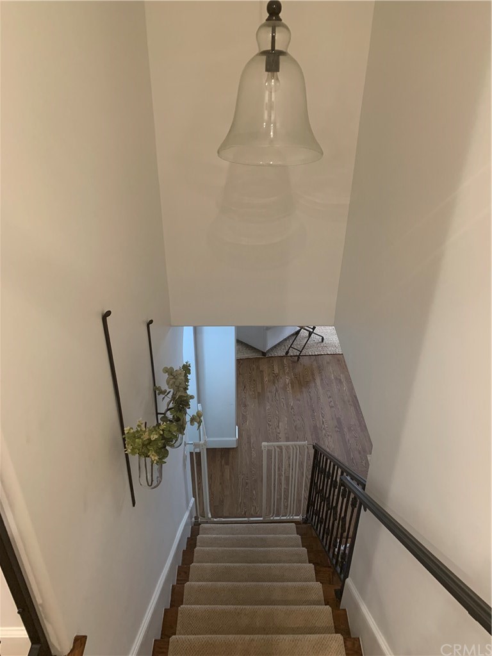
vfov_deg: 67.3
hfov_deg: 53.1
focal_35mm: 26
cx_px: 246
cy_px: 328
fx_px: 493
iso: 320
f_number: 1.8
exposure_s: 1/60
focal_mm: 4.25
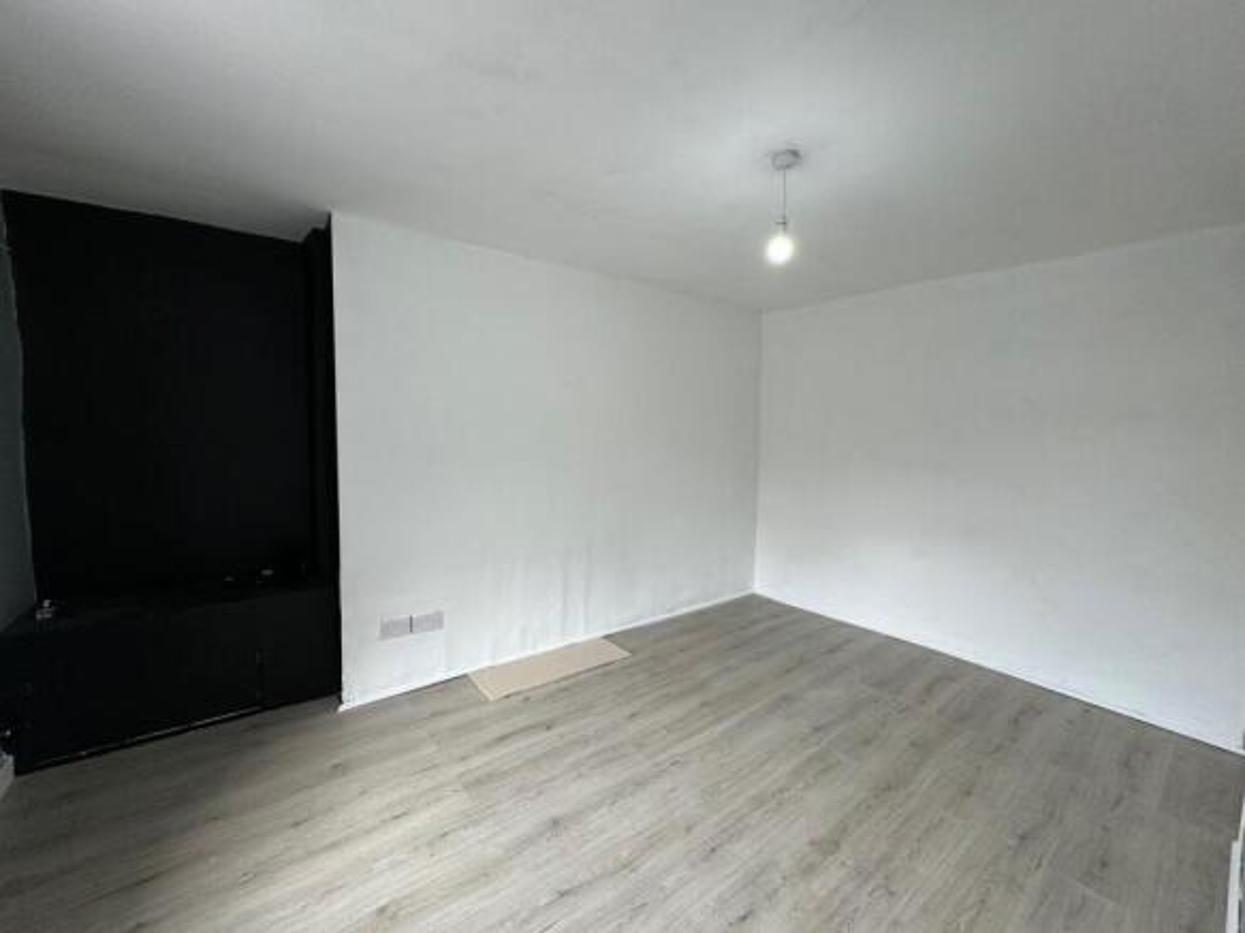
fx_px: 503
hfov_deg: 102.1
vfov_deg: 85.7
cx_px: 622
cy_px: 466
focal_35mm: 14
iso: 80
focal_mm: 2.22
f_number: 2.2
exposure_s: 1/100
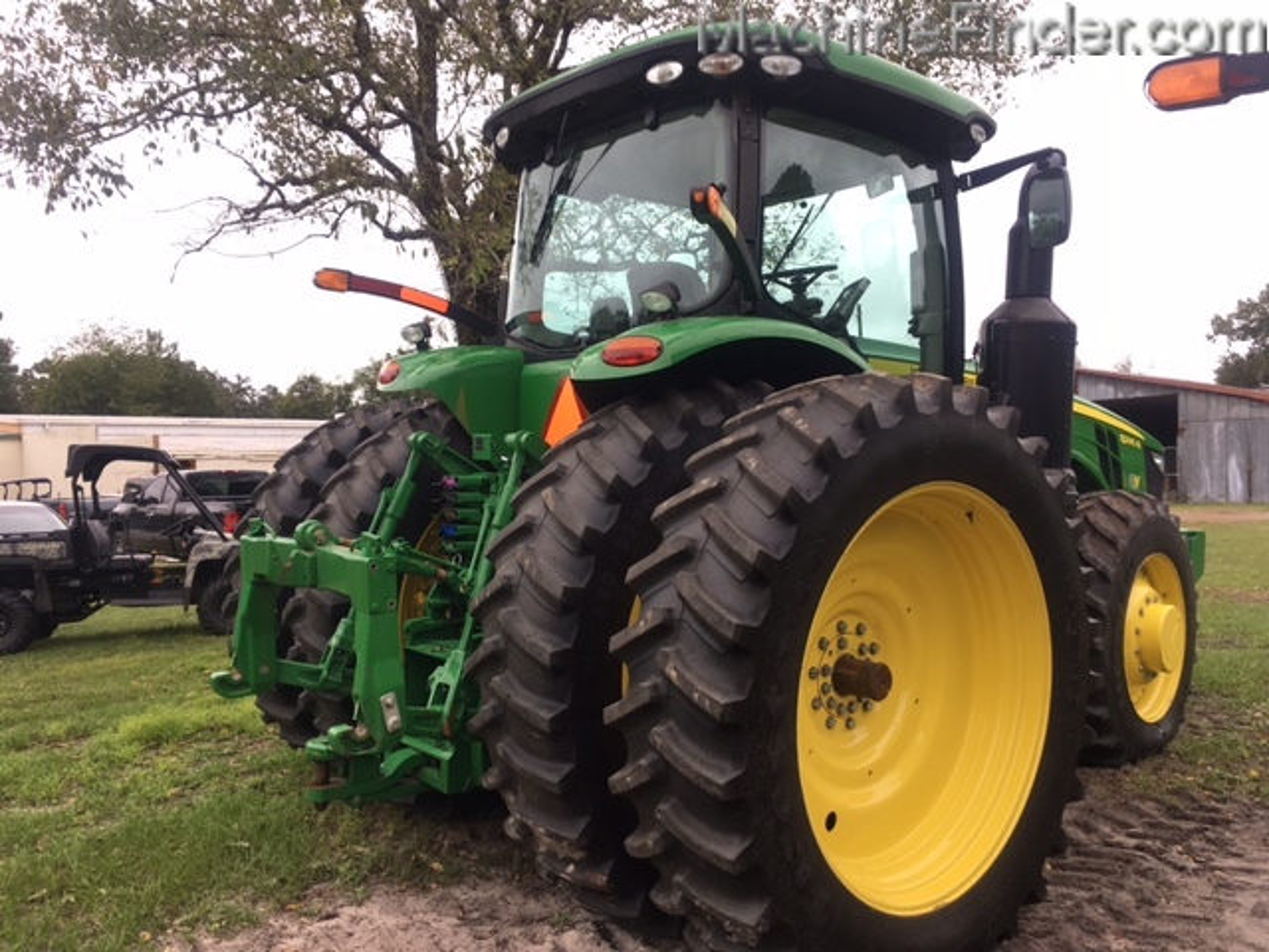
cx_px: 634
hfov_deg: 61.7
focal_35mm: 29
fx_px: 1063
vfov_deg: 48.2
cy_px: 476
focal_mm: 4.15
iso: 25
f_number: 2.2
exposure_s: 1/60
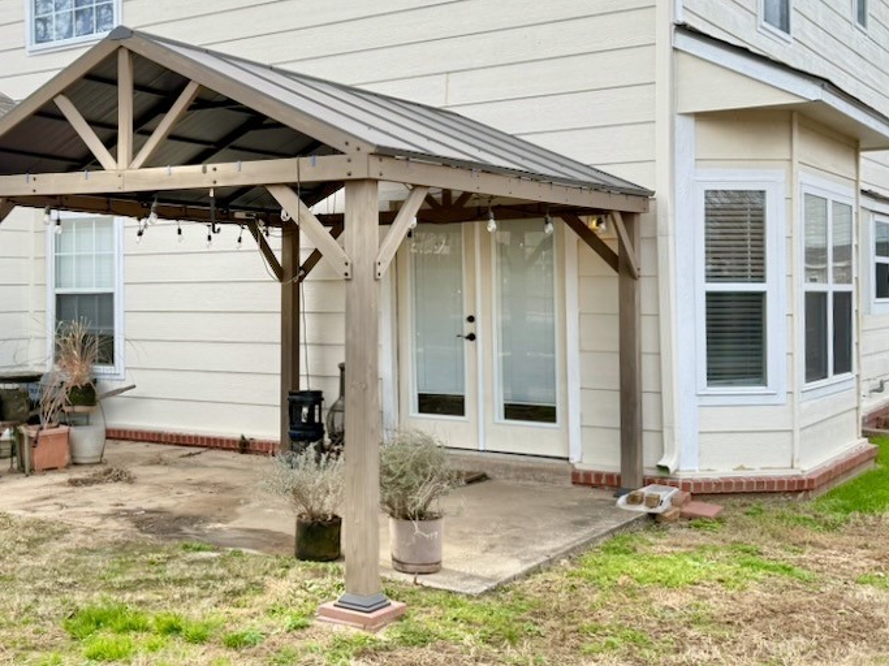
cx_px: 284
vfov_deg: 31.7
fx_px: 1155
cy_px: 183
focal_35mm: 45
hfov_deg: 41.4
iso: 100
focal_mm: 6.76
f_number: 1.78
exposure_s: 1/1361
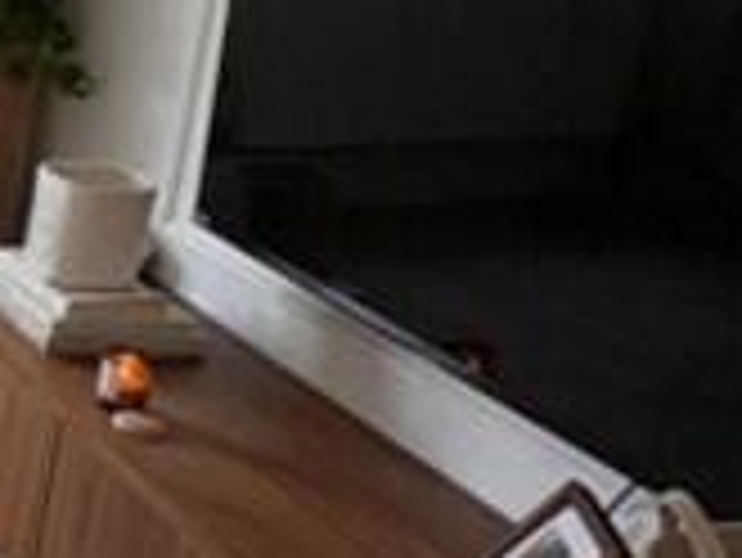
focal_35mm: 87
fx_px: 1866
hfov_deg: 16.2
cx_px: -827
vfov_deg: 17.0
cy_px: 218
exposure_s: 1/100
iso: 125
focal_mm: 2.22
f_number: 2.2
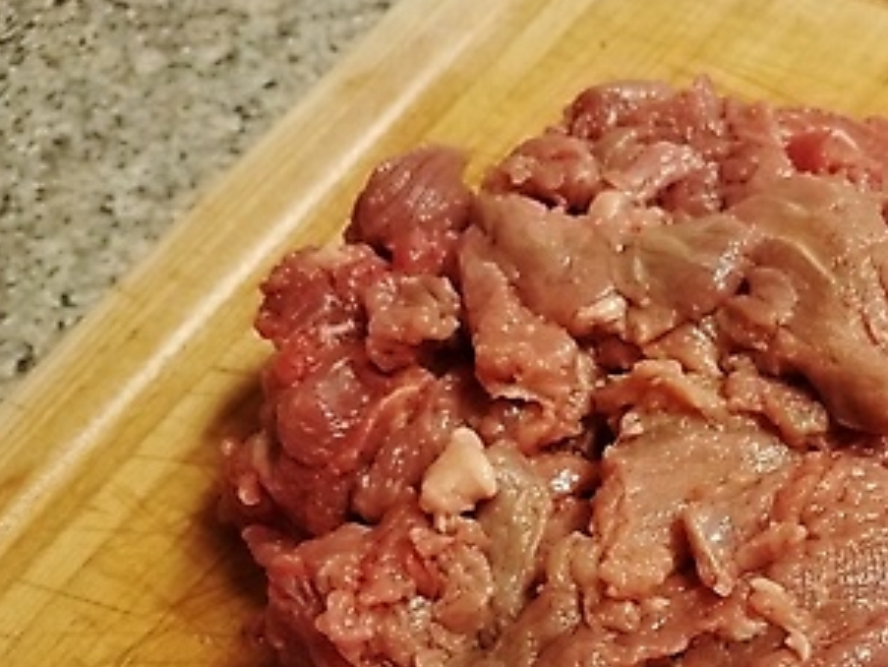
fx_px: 1181
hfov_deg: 39.8
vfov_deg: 30.8
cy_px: 534
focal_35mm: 46
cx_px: 695
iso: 160
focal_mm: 4.2
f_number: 1.7
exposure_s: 1/60
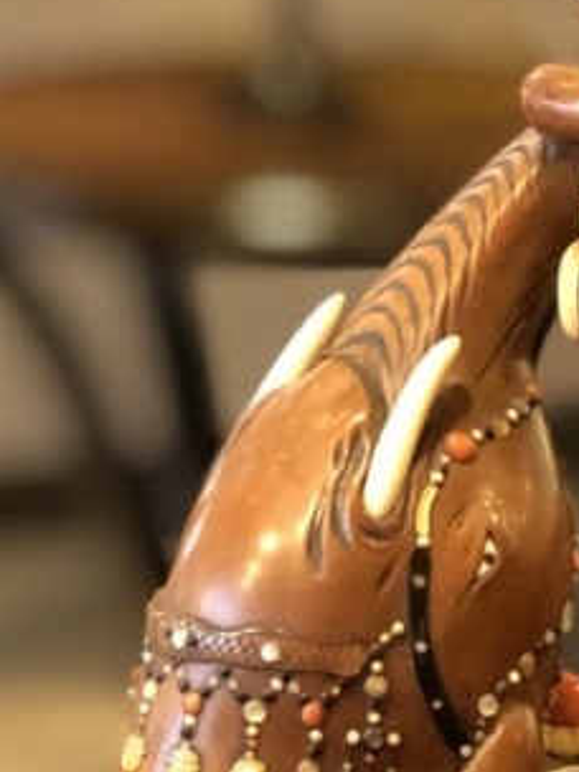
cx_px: 566
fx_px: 4282
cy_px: 470
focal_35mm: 192
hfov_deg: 7.7
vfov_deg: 10.3
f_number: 2.8
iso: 800
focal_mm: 6.6
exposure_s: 1/33
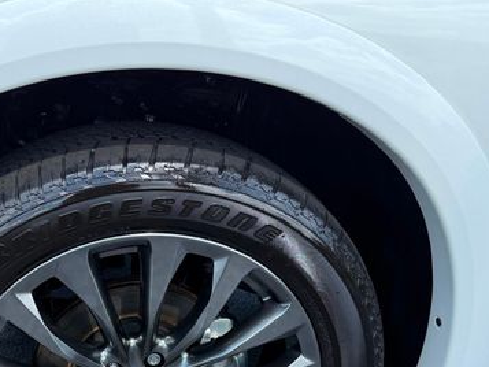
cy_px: 325
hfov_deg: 42.7
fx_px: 608
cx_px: 131
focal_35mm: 43
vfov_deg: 32.1
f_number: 1.78
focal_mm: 6.76
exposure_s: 1/1493
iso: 100
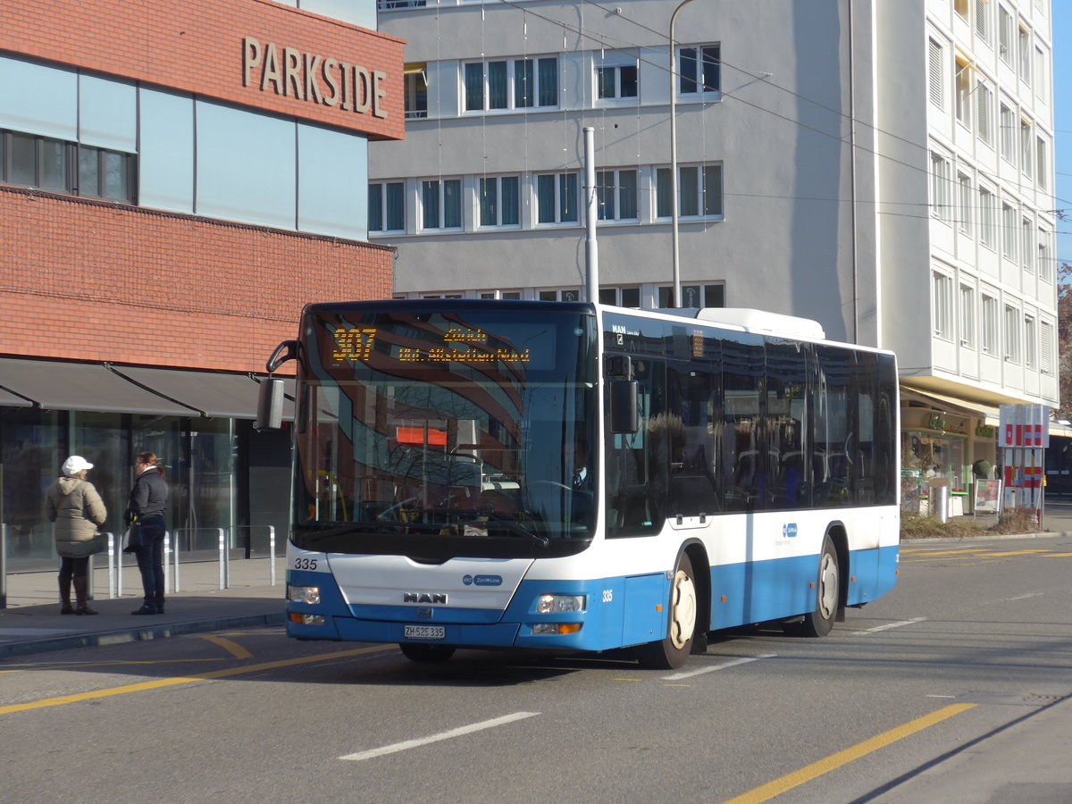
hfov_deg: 20.2
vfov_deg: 15.2
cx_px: 536
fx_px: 3004
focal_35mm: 97
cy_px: 402
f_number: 4.7
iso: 80
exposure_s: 1/400
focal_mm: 19.2
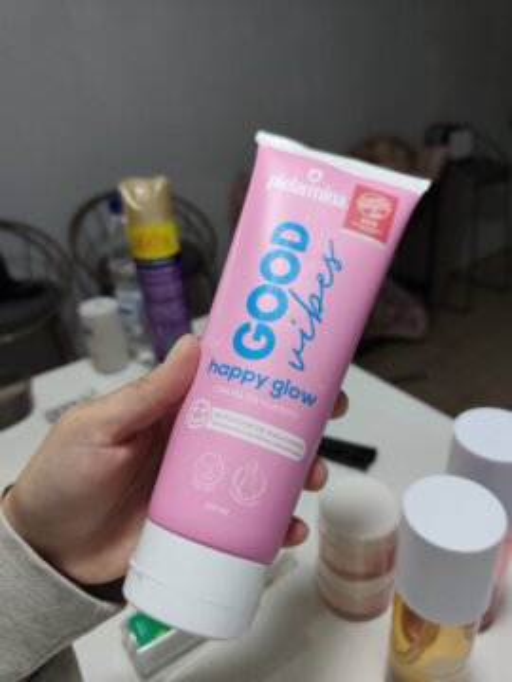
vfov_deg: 73.9
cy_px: 341
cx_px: 256
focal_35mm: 23
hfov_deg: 58.9
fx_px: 454
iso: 800
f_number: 1.65
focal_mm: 6.19
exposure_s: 1/60
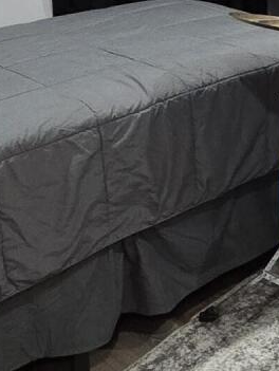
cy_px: -77
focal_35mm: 74
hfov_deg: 18.2
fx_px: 794
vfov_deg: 23.9
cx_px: 390
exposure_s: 1/60
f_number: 2.2
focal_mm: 2.2
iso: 400
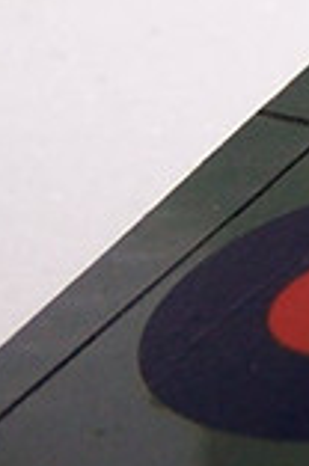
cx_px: 833
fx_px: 3478
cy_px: -142
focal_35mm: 269
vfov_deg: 7.6
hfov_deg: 4.9
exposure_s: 1/60
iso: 80
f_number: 2.8
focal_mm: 6.3
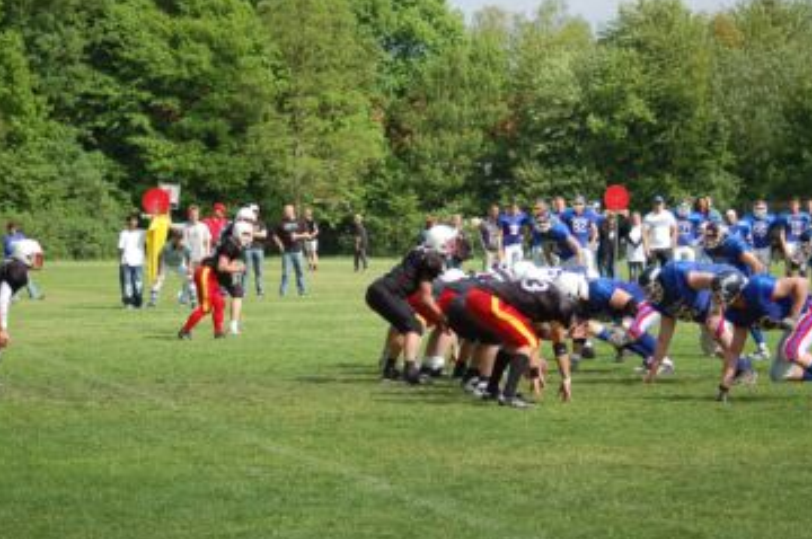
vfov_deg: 10.4
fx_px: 2973
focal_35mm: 132
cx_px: 396
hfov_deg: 15.6
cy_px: 316
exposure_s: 1/1000
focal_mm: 70
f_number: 4.5
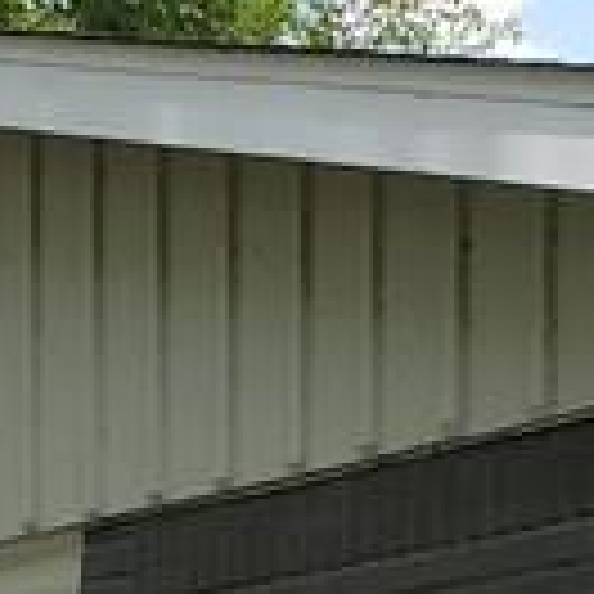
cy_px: 1256
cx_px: 738
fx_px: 3456
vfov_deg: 9.1
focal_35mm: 178
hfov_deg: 9.7
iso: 50
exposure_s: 1/761
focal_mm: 4.3
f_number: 2.4
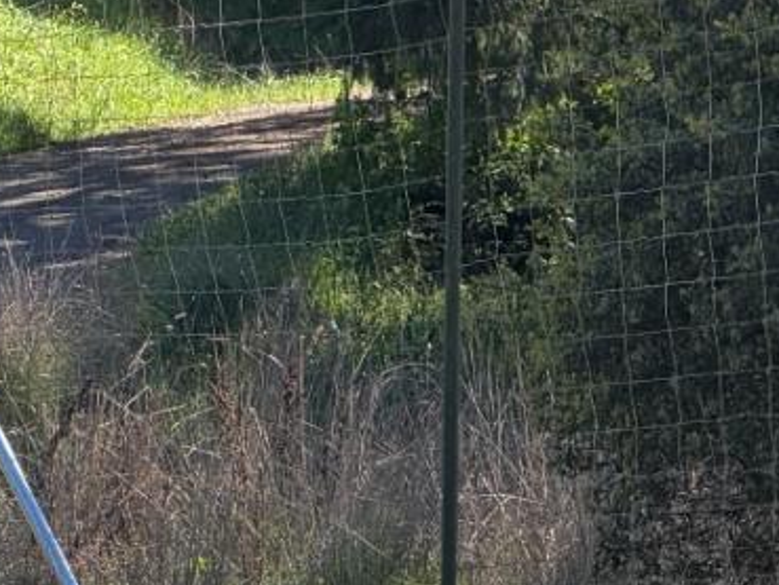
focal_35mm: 406
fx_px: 9140
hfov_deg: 4.9
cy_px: 798
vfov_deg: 3.7
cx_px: 65
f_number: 2.8
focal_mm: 16.89
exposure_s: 1/465
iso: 50
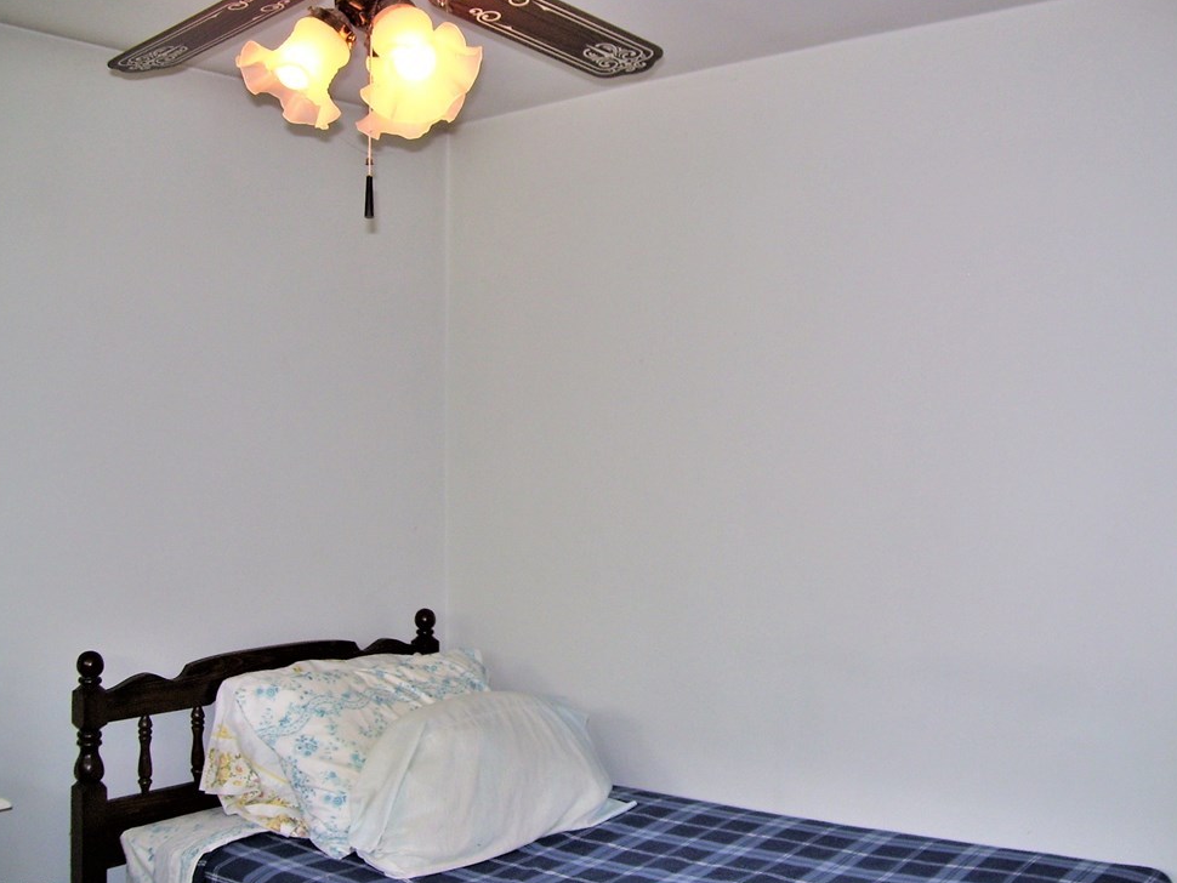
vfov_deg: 37.7
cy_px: 449
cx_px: 591
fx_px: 1292
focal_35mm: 38
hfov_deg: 49.0
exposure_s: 1/60
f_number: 2.7
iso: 80
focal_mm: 6
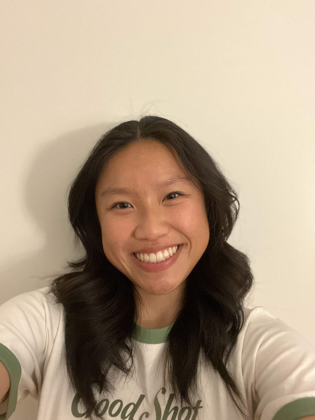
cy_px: 210
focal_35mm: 30
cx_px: 158
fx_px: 364
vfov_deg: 60.0
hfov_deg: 46.8
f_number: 2.2
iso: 640
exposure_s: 1/17
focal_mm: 2.71
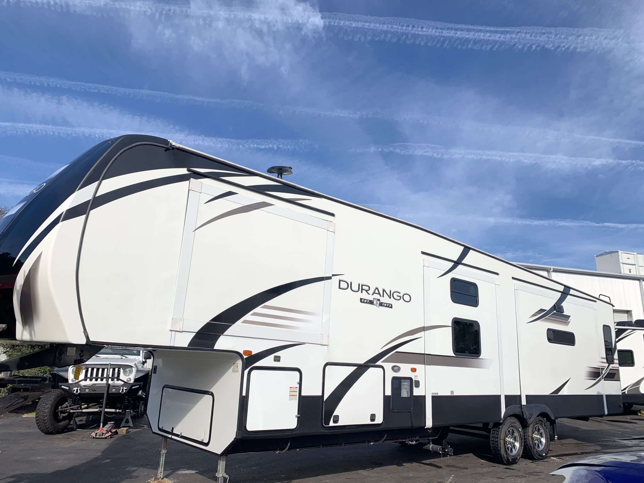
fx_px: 484
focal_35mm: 26
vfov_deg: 53.1
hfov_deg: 67.3
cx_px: 322
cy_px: 242
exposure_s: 1/2257
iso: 25
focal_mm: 4.25
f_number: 1.8
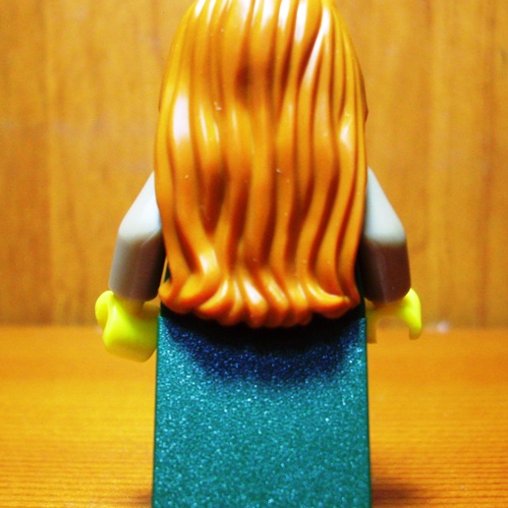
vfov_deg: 30.6
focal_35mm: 56
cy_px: 269
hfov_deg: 30.5
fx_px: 930
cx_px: 223
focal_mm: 5.7
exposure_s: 1/25
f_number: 2.9
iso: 160
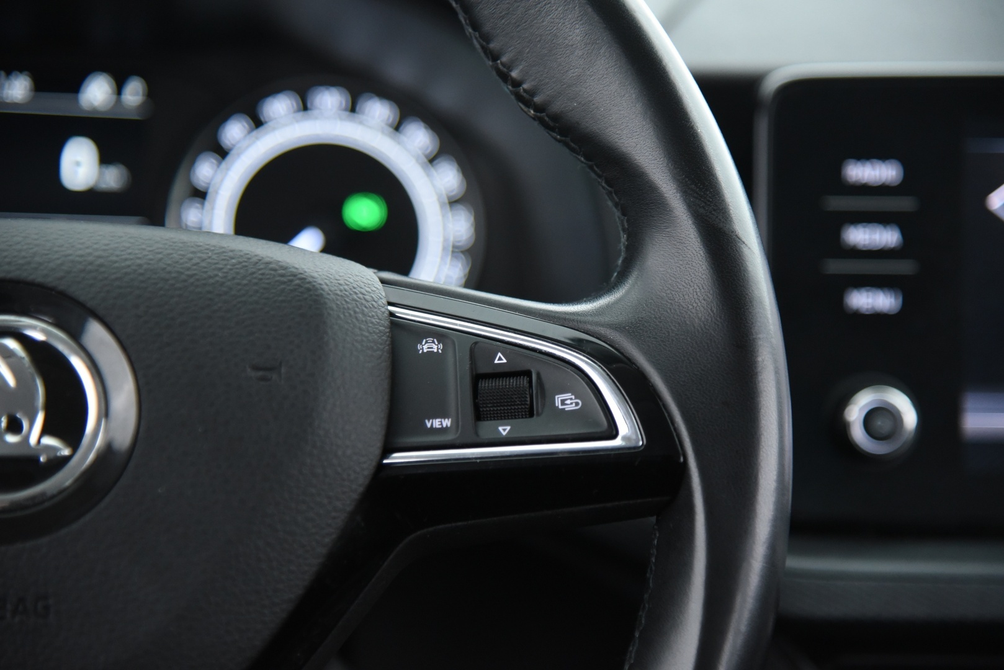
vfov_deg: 13.1
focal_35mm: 105
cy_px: 335
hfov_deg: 19.4
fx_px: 2929
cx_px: 502
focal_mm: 105
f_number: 4
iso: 4000
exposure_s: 1/20
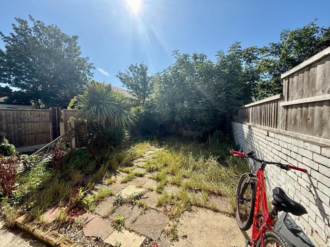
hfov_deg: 102.1
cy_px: 124
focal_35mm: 14
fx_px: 133
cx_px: 165
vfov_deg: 85.7
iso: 64
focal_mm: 2.22
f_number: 2.2
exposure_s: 1/901
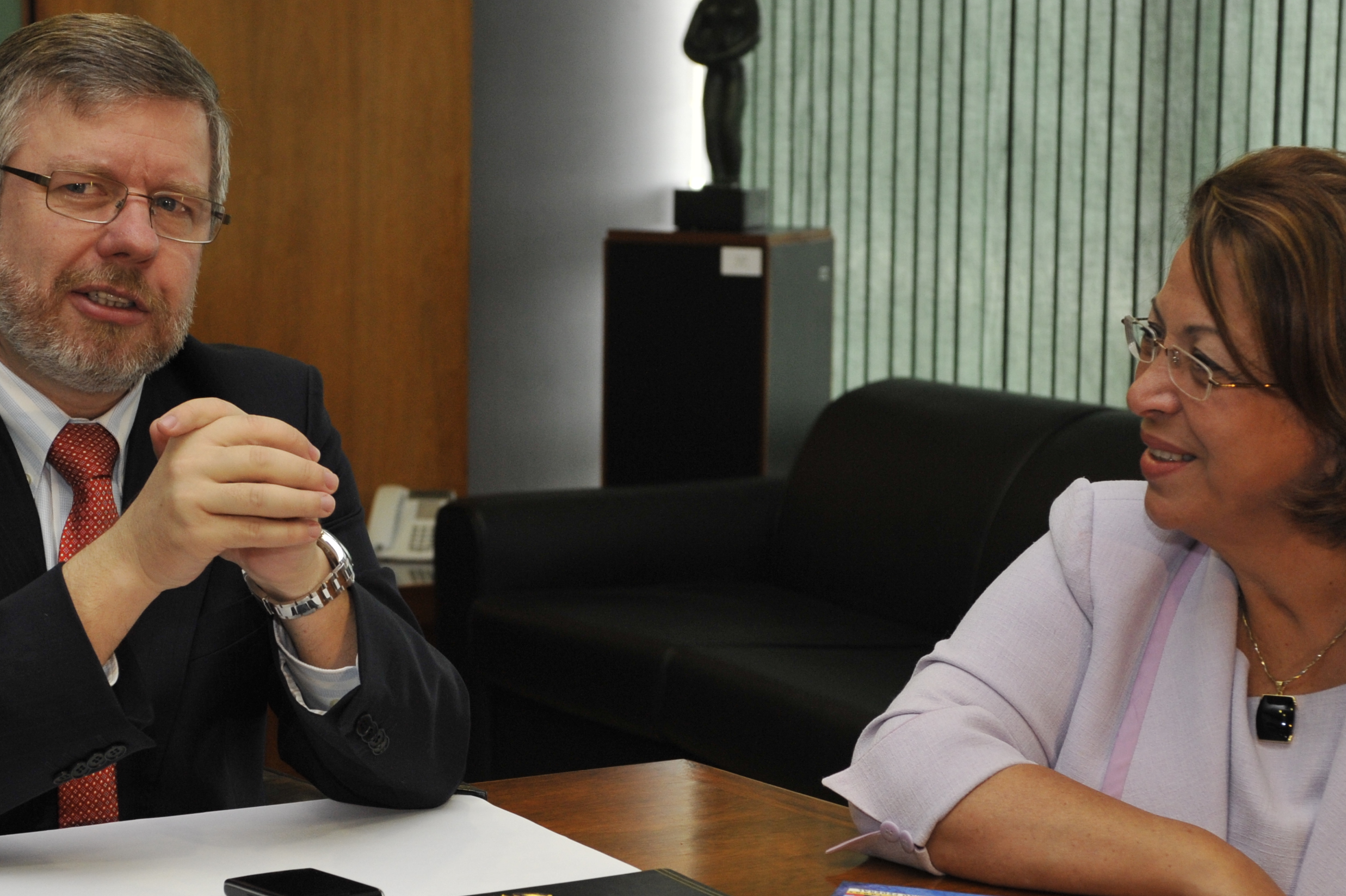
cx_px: 612
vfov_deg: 15.9
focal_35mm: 86
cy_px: 558
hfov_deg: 23.6
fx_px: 3214
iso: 1250
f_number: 5.6
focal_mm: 50
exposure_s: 1/80
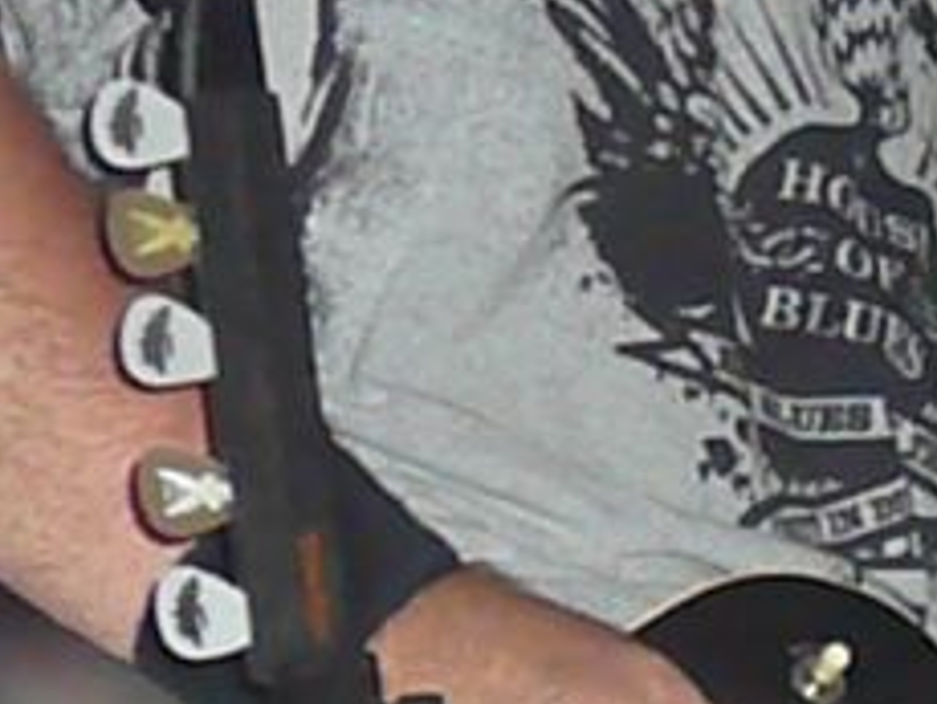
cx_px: 733
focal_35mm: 418
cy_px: 549
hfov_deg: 4.7
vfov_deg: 3.6
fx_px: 11326
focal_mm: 22
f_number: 4
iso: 1600
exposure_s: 1/30
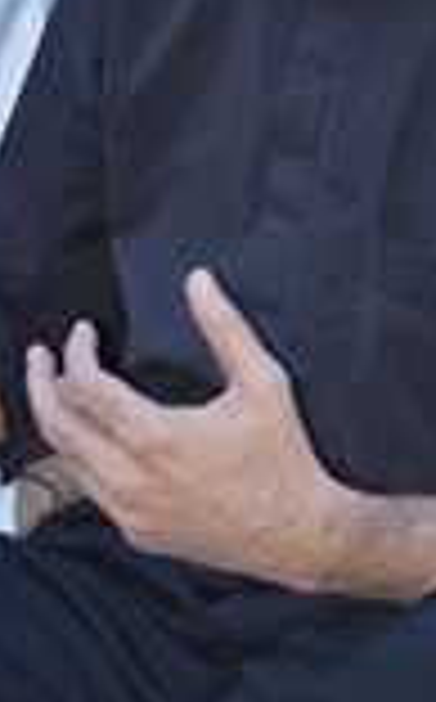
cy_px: 97
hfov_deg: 2.7
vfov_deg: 4.4
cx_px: 171
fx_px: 9179
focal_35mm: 481
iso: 1250
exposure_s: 1/60
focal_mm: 102
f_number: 4.8
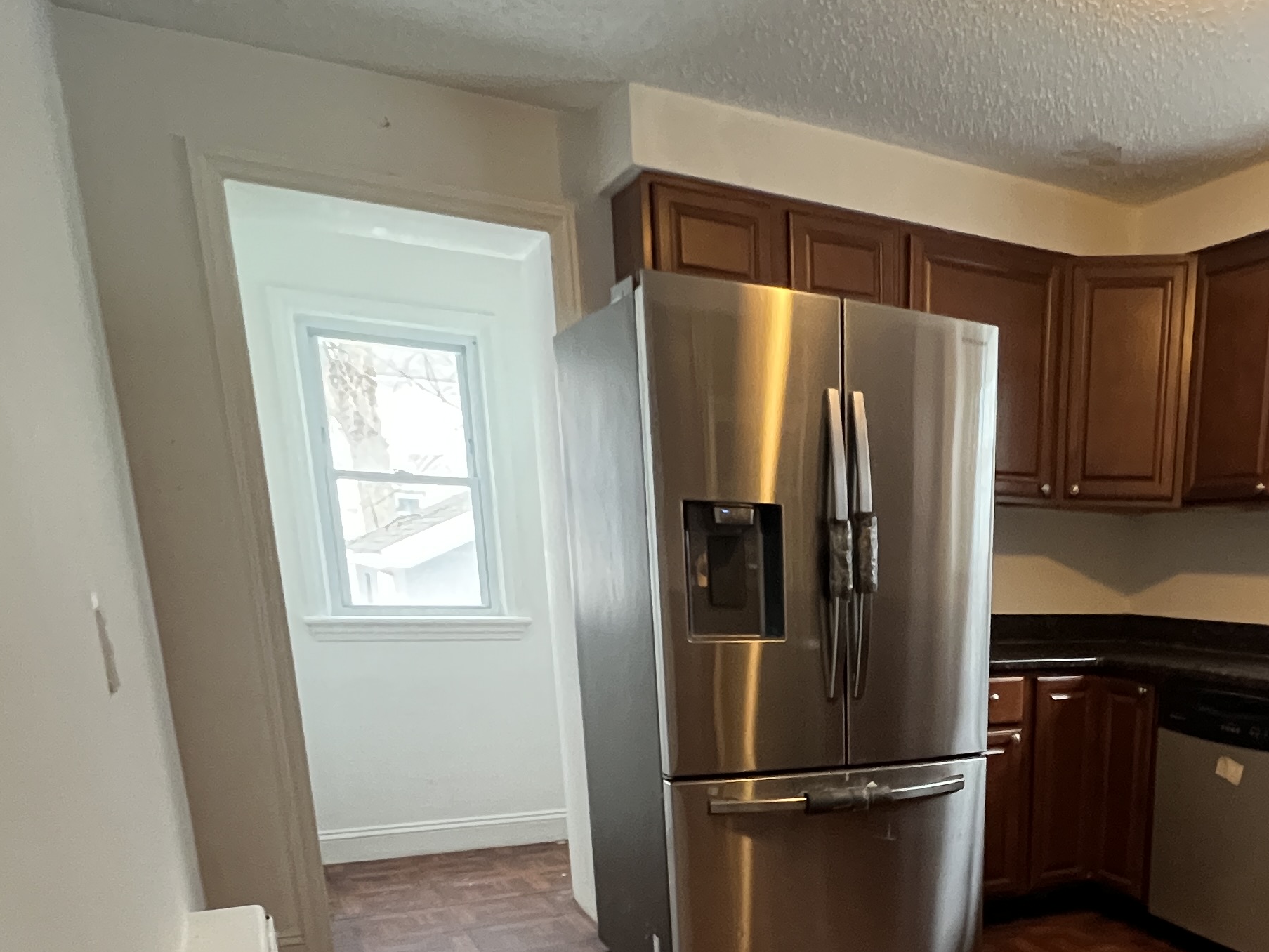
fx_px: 1063
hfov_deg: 57.5
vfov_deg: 43.3
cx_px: 995
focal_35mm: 29
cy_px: 889
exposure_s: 1/60
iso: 640
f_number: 1.8
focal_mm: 1.57
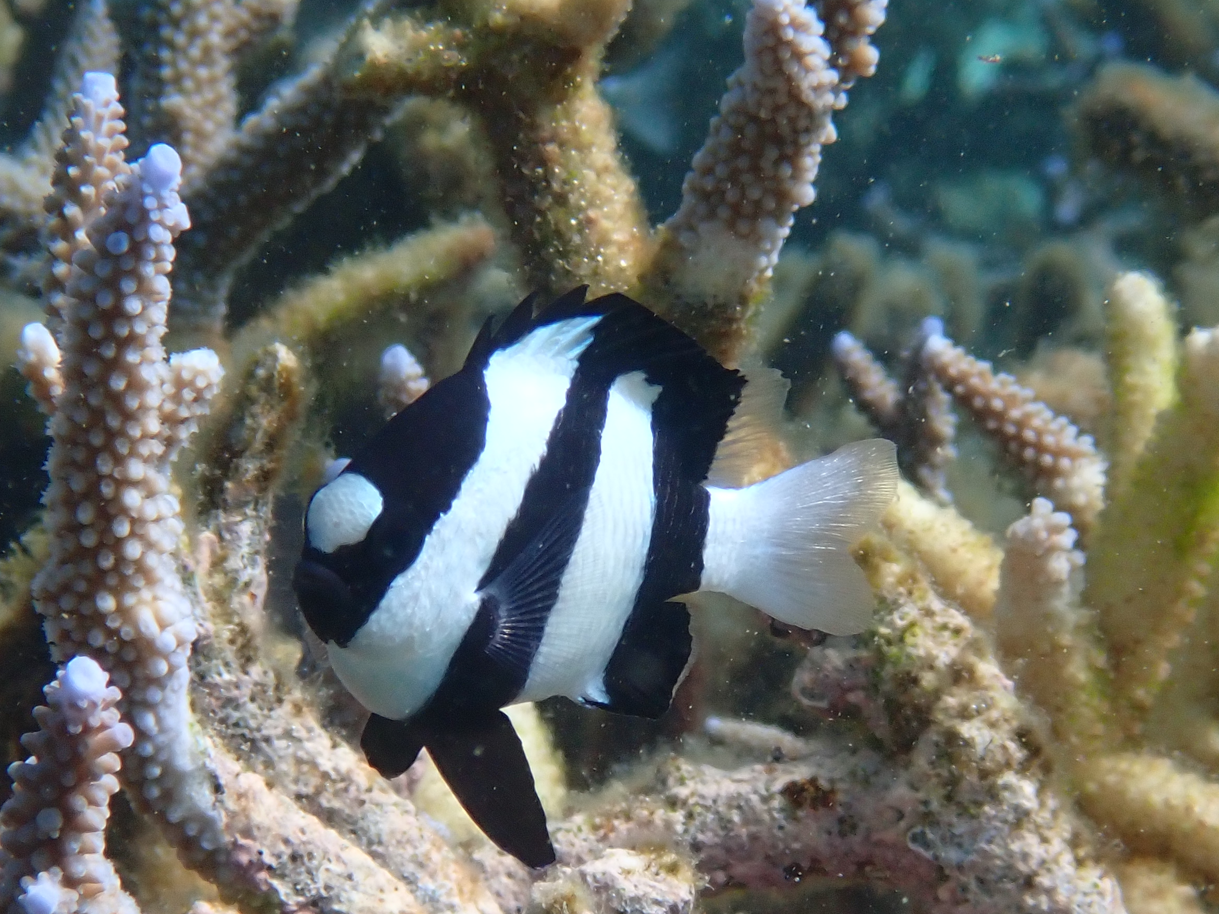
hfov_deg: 11.6
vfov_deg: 8.7
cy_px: 548
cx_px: 534
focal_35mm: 171
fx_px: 6021
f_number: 6.3
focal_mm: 18
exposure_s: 1/320
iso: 200
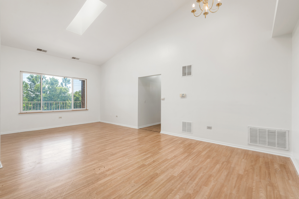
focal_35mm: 17
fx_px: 141
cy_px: 100
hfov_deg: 93.3
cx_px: 150
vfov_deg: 70.5
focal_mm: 17
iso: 125
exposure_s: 1/20
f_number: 8
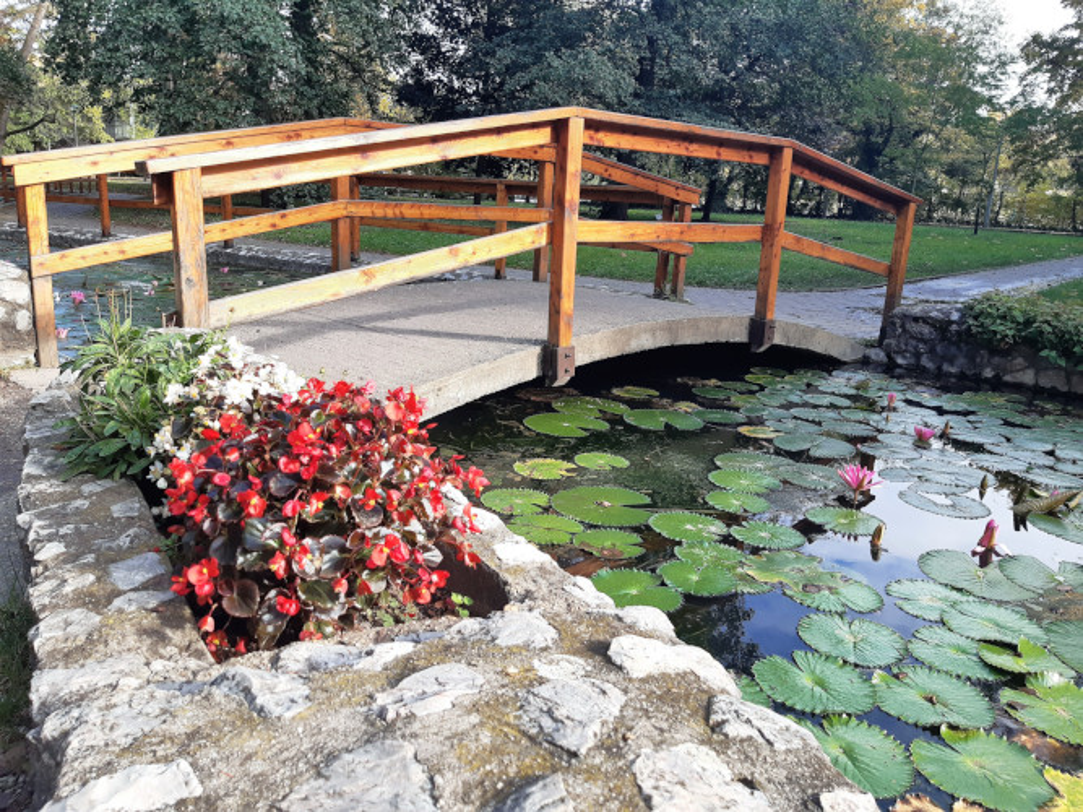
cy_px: 406
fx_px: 813
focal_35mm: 26
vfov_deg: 53.0
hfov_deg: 67.3
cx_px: 542
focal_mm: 3.92
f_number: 1.7
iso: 40
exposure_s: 1/234
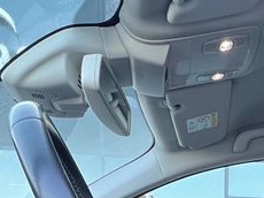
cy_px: 356
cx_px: 187
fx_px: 442
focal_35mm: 58
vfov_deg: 19.2
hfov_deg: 32.8
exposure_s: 1/90
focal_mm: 1.57
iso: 250
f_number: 1.8
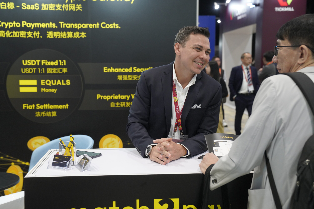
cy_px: 104
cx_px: 155
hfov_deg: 41.9
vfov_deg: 28.6
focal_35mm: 47
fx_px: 410
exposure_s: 1/160
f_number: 4
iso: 2500
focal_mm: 46
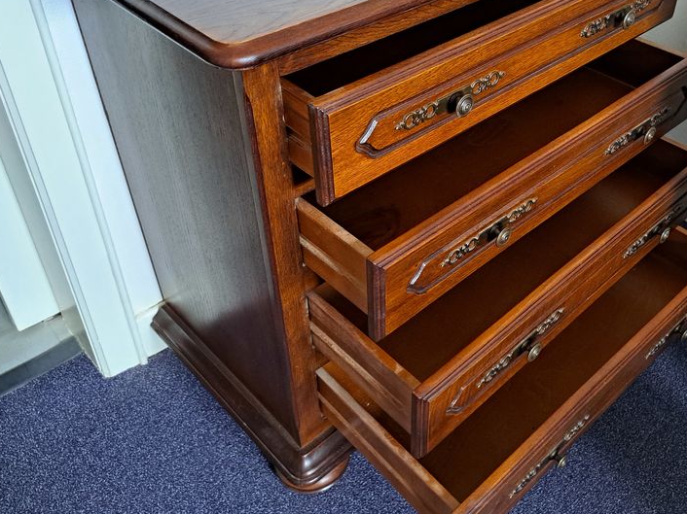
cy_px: 195
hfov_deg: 53.2
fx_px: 675
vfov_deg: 41.5
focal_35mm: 34
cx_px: 442
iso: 320
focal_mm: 5.23
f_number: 1.8
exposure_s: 1/33
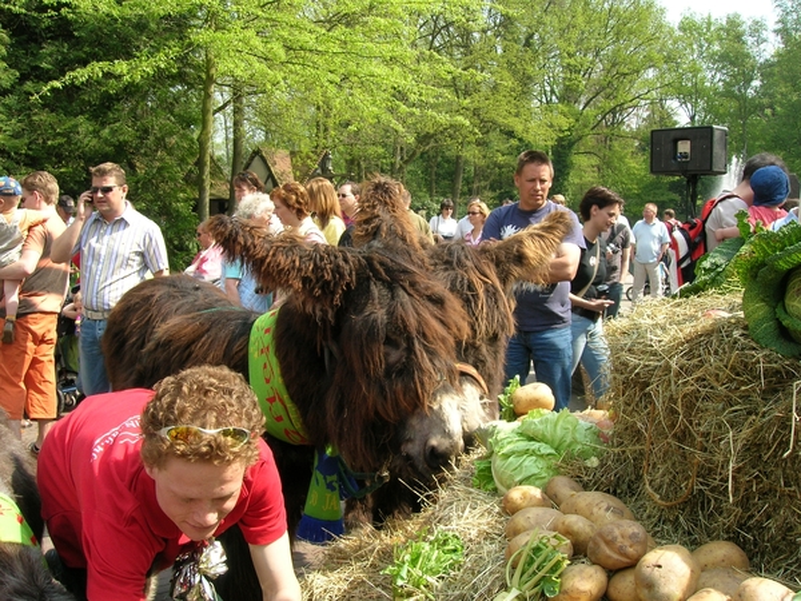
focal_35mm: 36
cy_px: 300
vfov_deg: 39.7
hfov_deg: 51.4
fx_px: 833
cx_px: 400
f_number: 4.9
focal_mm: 6
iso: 50
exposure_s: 1/129
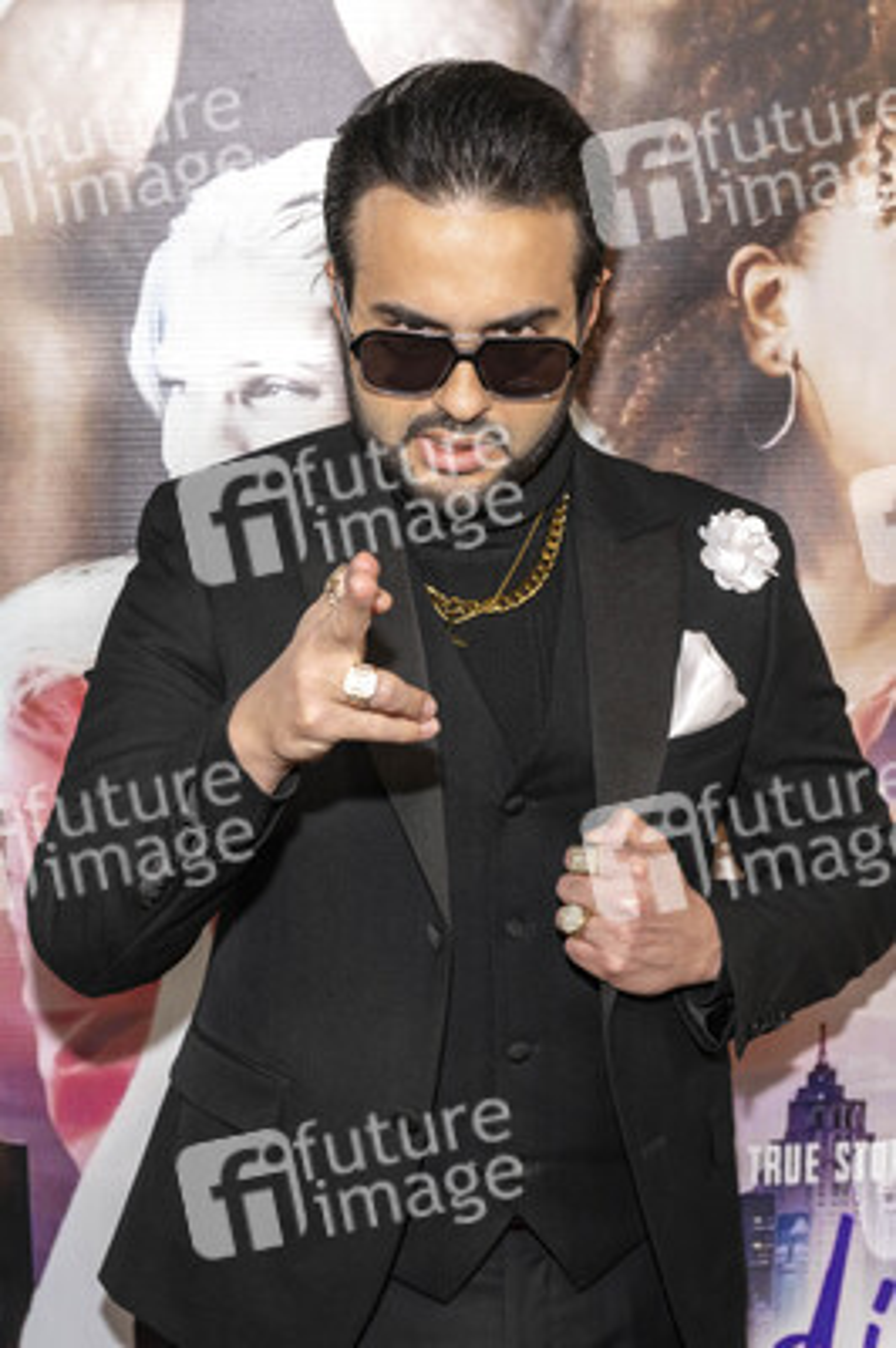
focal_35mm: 59
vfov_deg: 34.0
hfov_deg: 23.0
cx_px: 448
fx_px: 2206
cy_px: 674
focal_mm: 59
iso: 400
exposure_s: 1/200
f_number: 5.6
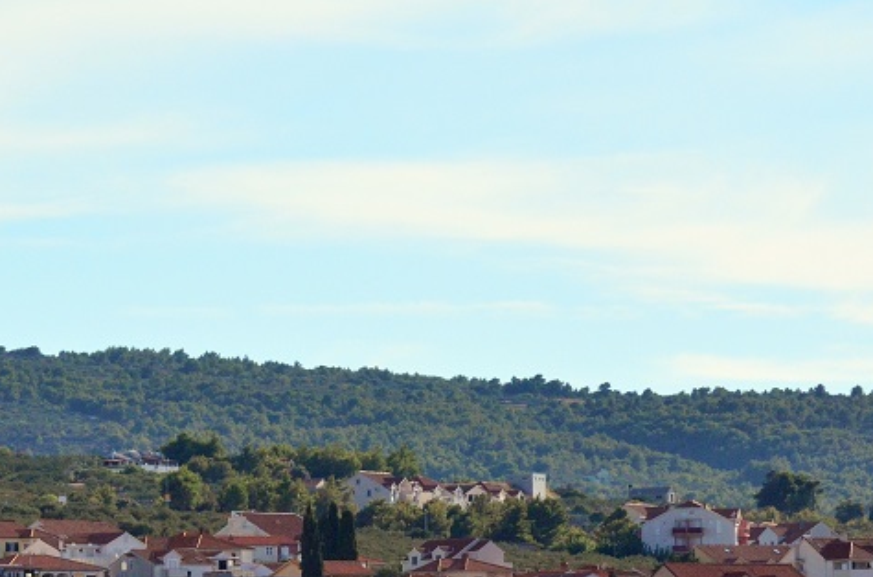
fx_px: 8562
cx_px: 430
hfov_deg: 5.8
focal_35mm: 354
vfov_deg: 3.9
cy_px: 458
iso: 1100
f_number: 5.6
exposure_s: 1/8000
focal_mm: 112
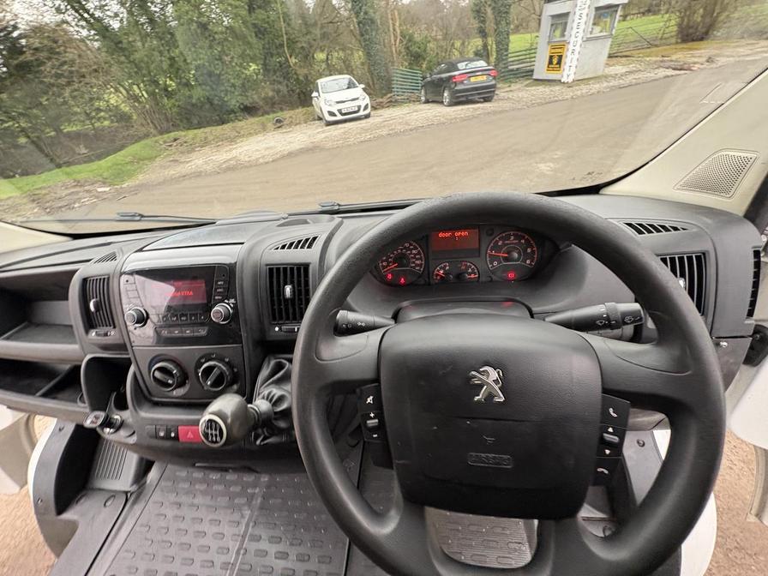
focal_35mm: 14
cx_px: 384
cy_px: 288
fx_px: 311
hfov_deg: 102.1
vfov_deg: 85.7
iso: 320
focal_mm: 2.22
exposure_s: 1/60
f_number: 2.2
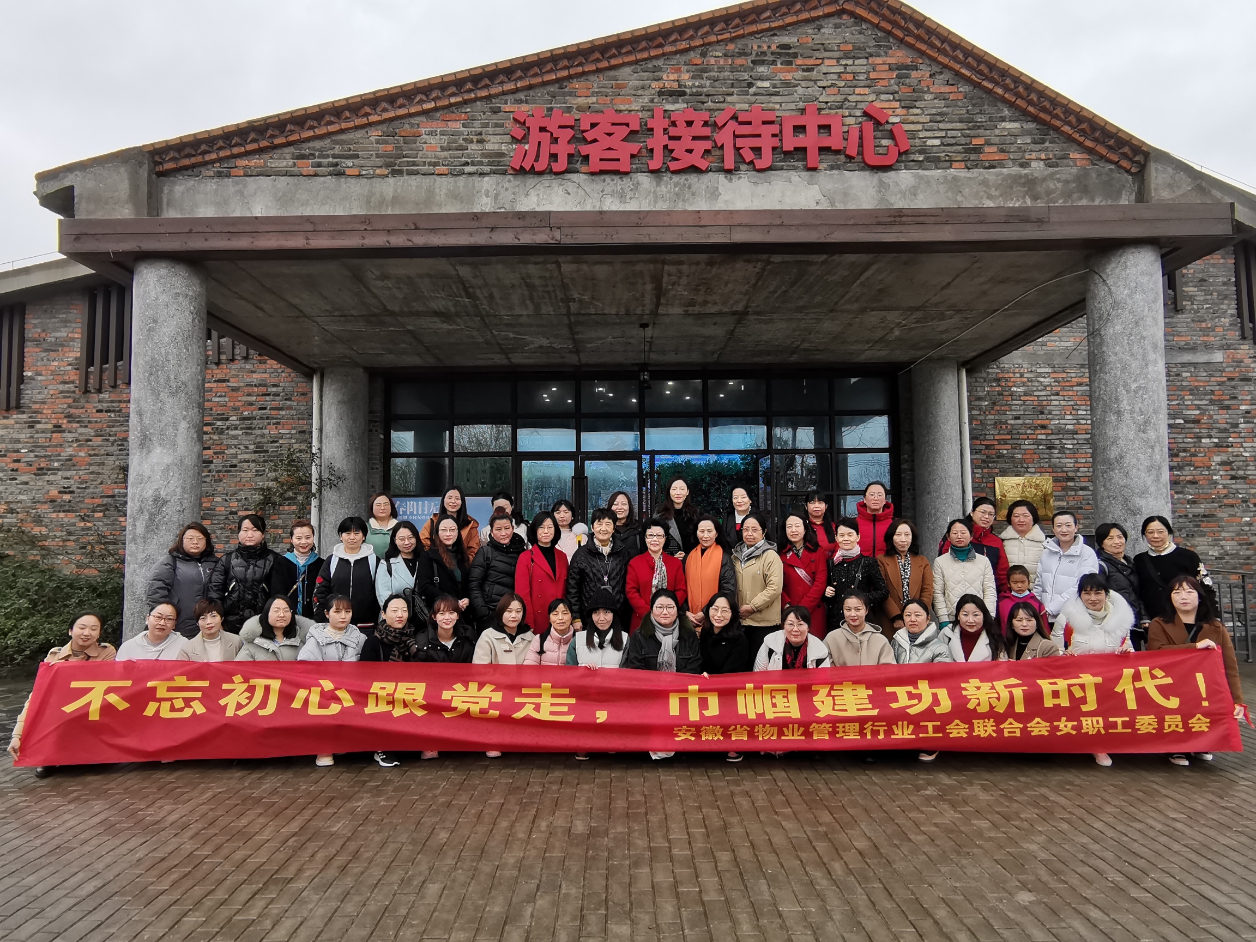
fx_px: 835
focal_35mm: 23
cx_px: 628
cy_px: 471
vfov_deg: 58.9
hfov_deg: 73.9
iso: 50
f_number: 2.2
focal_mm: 2.26
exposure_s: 1/205
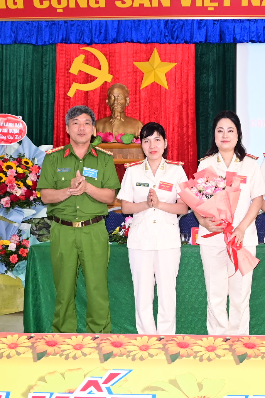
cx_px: 182
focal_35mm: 63
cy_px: 195
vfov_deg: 31.9
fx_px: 696
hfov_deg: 21.5
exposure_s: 1/200
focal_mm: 22
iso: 1250
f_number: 4
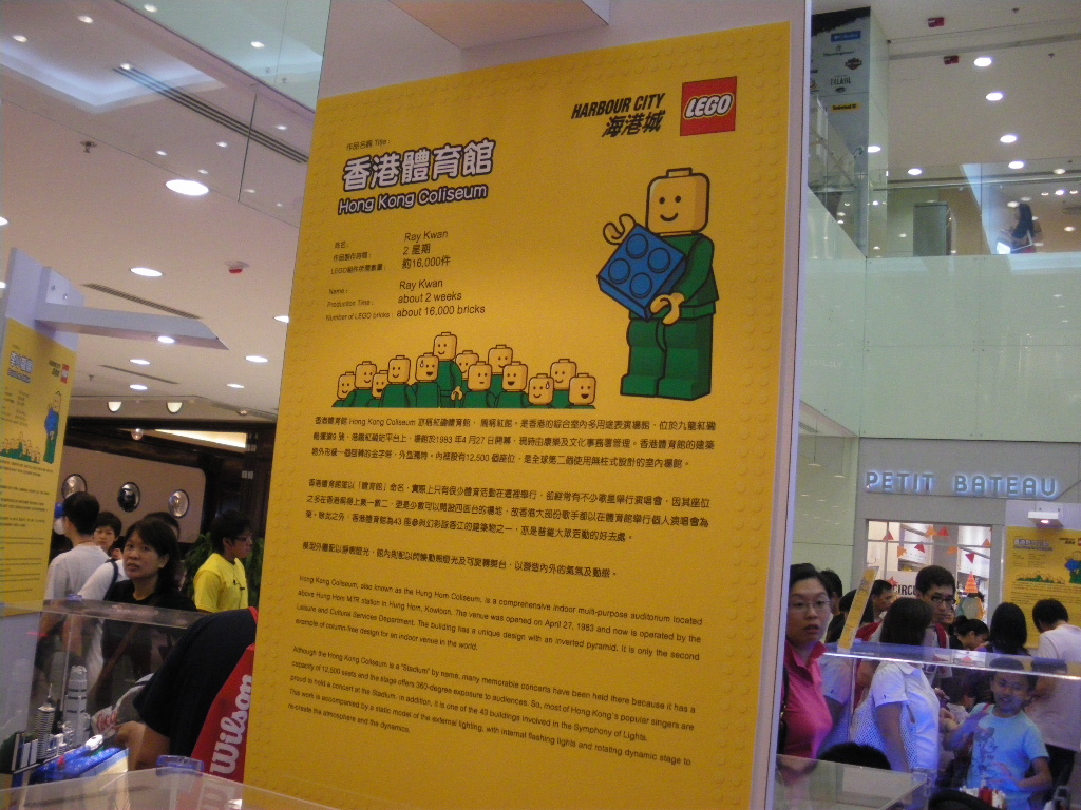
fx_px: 1124
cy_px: 405
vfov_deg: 39.7
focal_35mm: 36
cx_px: 540
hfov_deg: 51.4
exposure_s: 1/60
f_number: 3.5
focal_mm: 6.3
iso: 400
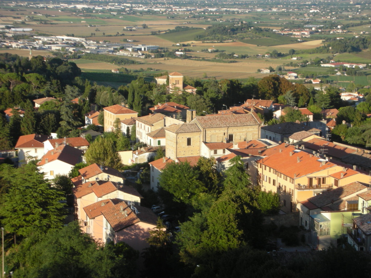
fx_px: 922
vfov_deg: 17.2
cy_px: 139
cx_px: 186
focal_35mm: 86
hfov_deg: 22.8
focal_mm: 14.3
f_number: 4.8
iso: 50
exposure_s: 1/144
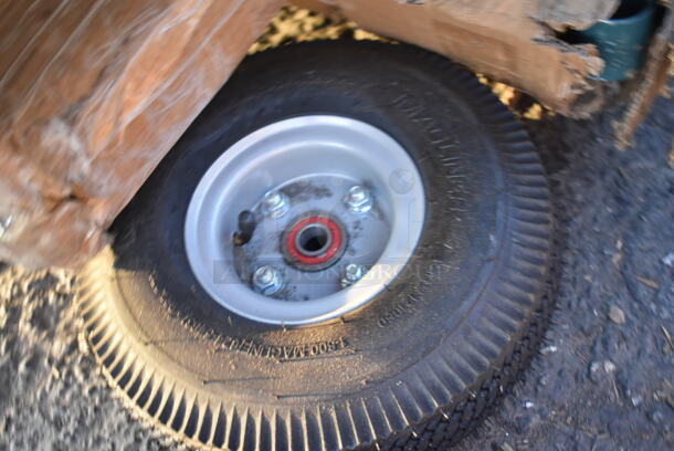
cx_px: 337
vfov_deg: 35.6
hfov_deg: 51.2
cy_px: 226
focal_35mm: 38
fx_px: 703
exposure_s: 1/125
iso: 1100
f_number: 4
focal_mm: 25
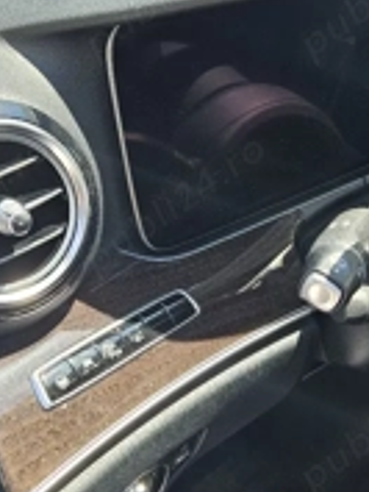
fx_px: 738
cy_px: 239
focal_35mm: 52
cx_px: 230
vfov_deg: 36.8
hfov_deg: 28.0
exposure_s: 1/196
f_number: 1.8
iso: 25
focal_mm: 5.4
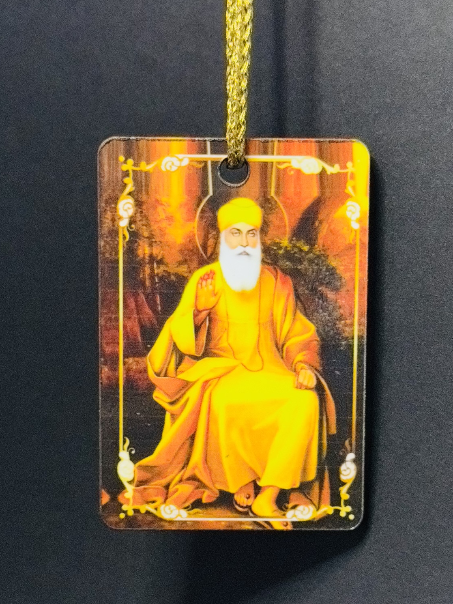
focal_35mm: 65
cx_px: 243
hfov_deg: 22.6
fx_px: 1134
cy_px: 373
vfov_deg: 29.7
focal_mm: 6.76
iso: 250
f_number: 1.78
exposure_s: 1/42
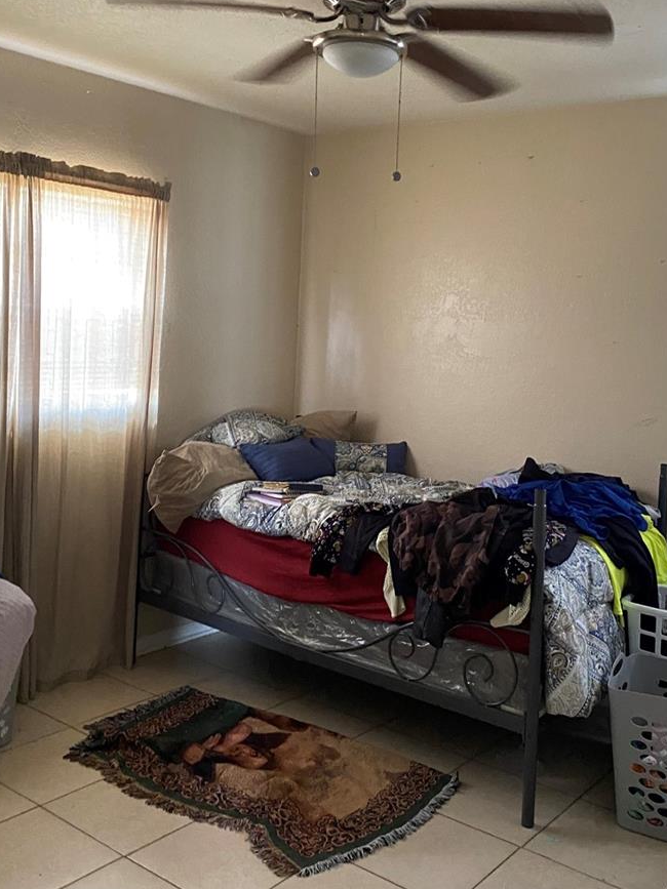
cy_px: 380
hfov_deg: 39.6
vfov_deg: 51.2
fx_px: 925
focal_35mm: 36
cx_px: 352
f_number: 1.8
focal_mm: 4.25
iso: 500
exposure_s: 1/30
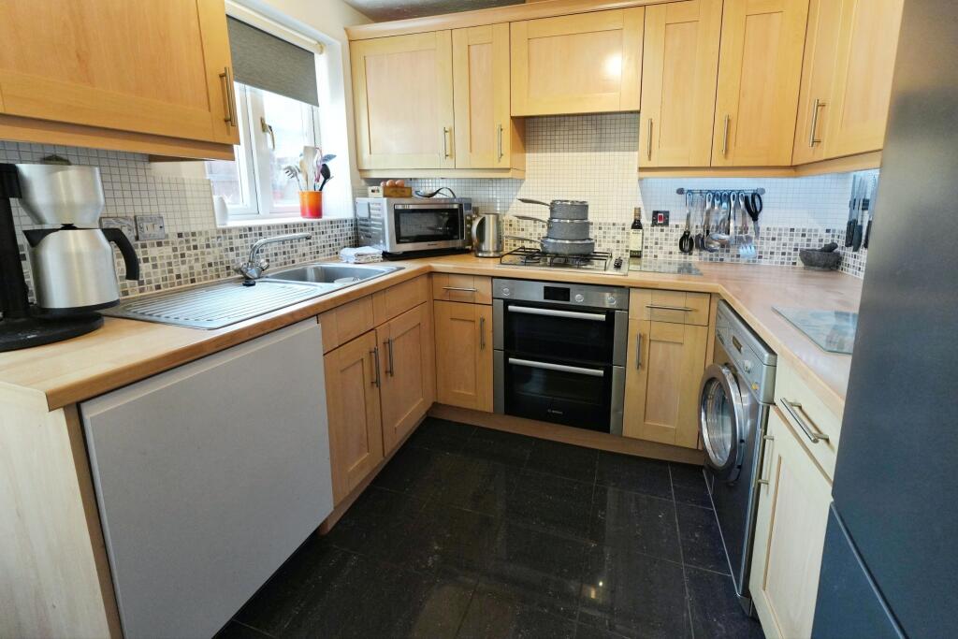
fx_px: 399
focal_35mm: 15
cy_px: 320
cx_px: 479
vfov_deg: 77.3
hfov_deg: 100.4
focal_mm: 10
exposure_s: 1/160
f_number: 4
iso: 1250
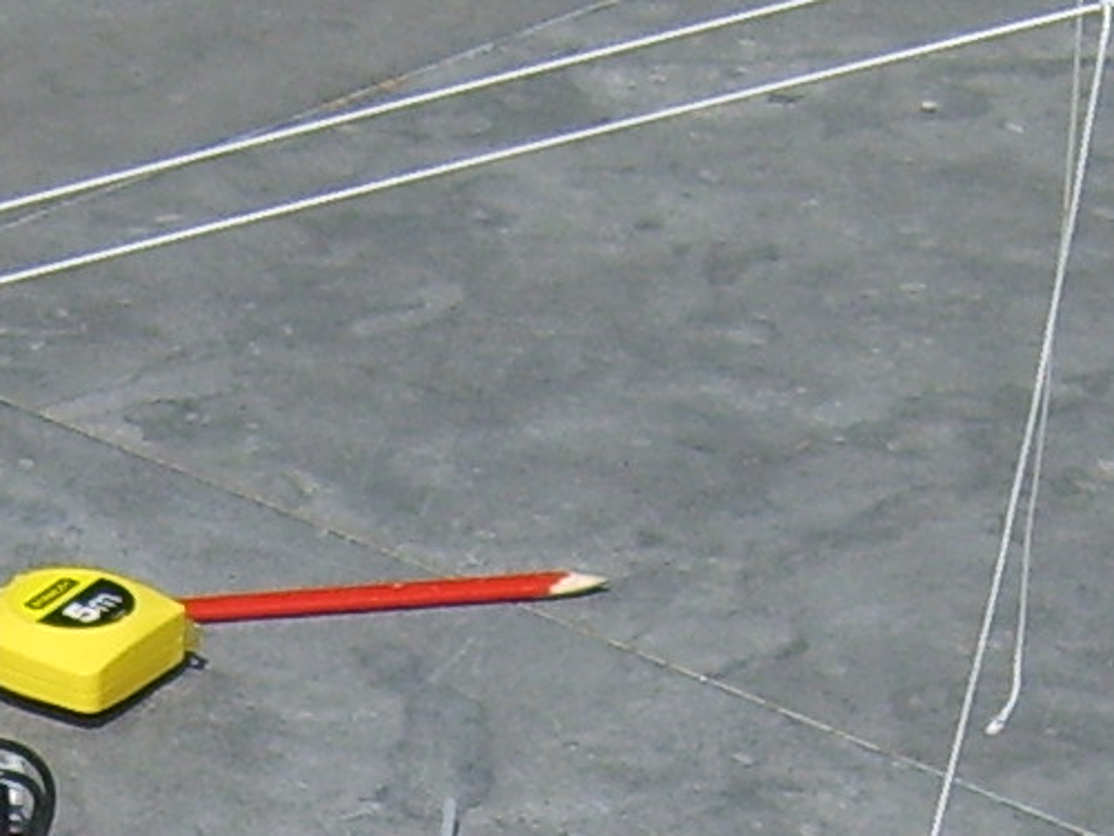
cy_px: 1579
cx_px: 267
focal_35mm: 228
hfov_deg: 8.7
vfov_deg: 6.4
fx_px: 7339
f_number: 7.1
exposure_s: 1/350
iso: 50
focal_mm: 7.4
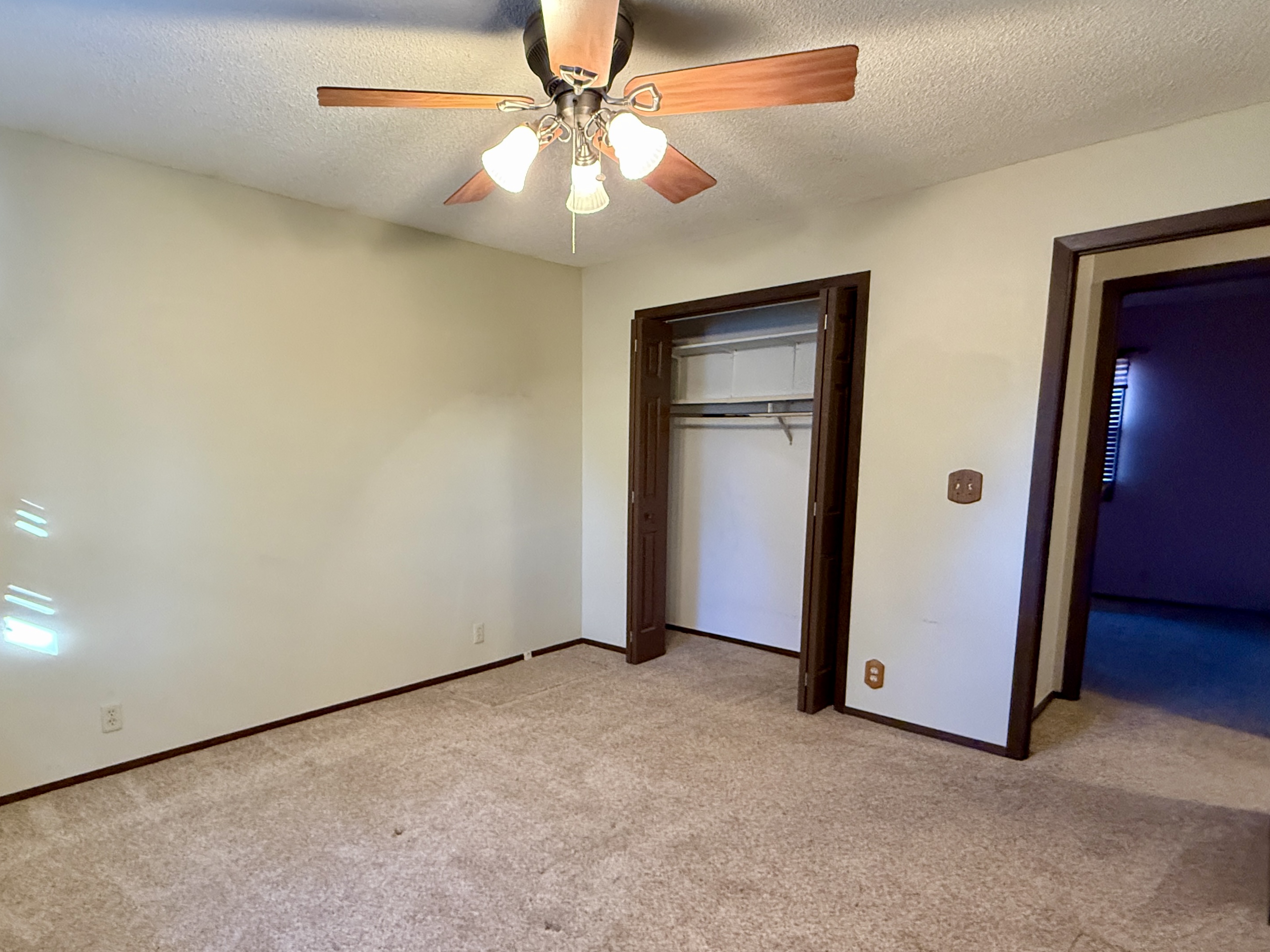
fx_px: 697
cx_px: 516
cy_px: 553
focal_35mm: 19
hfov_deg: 83.8
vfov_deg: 68.2
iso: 640
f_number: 2.2
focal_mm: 2.22
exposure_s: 1/60
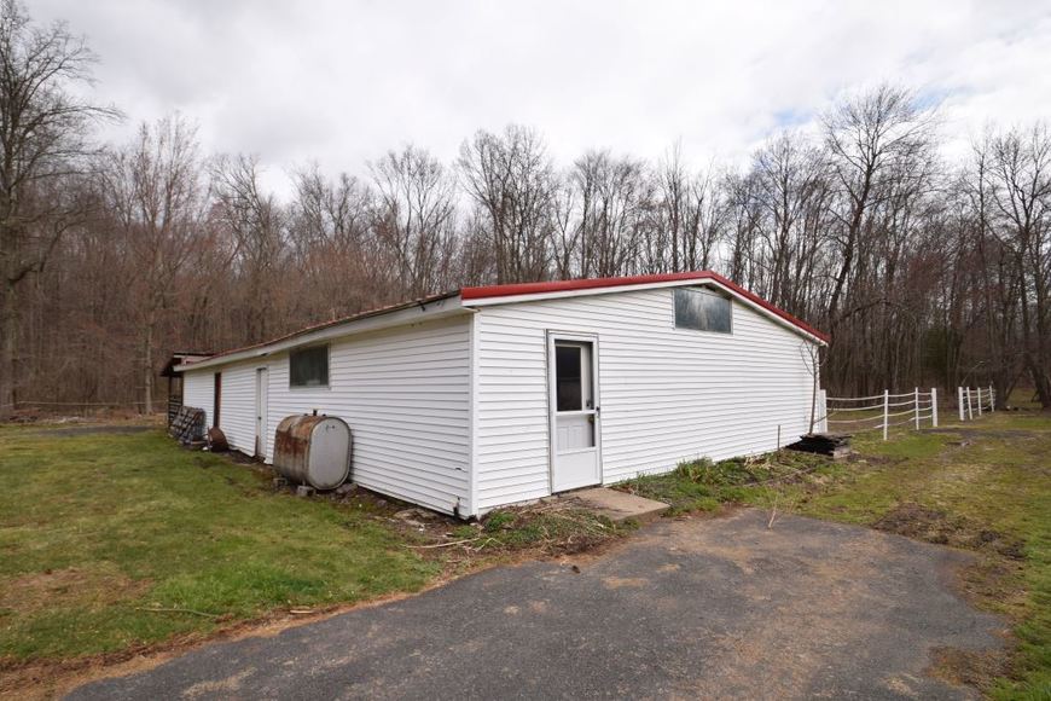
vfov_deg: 72.1
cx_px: 526
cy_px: 350
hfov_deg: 95.0
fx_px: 482
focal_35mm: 16
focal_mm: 11
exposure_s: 1/200
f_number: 10
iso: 100
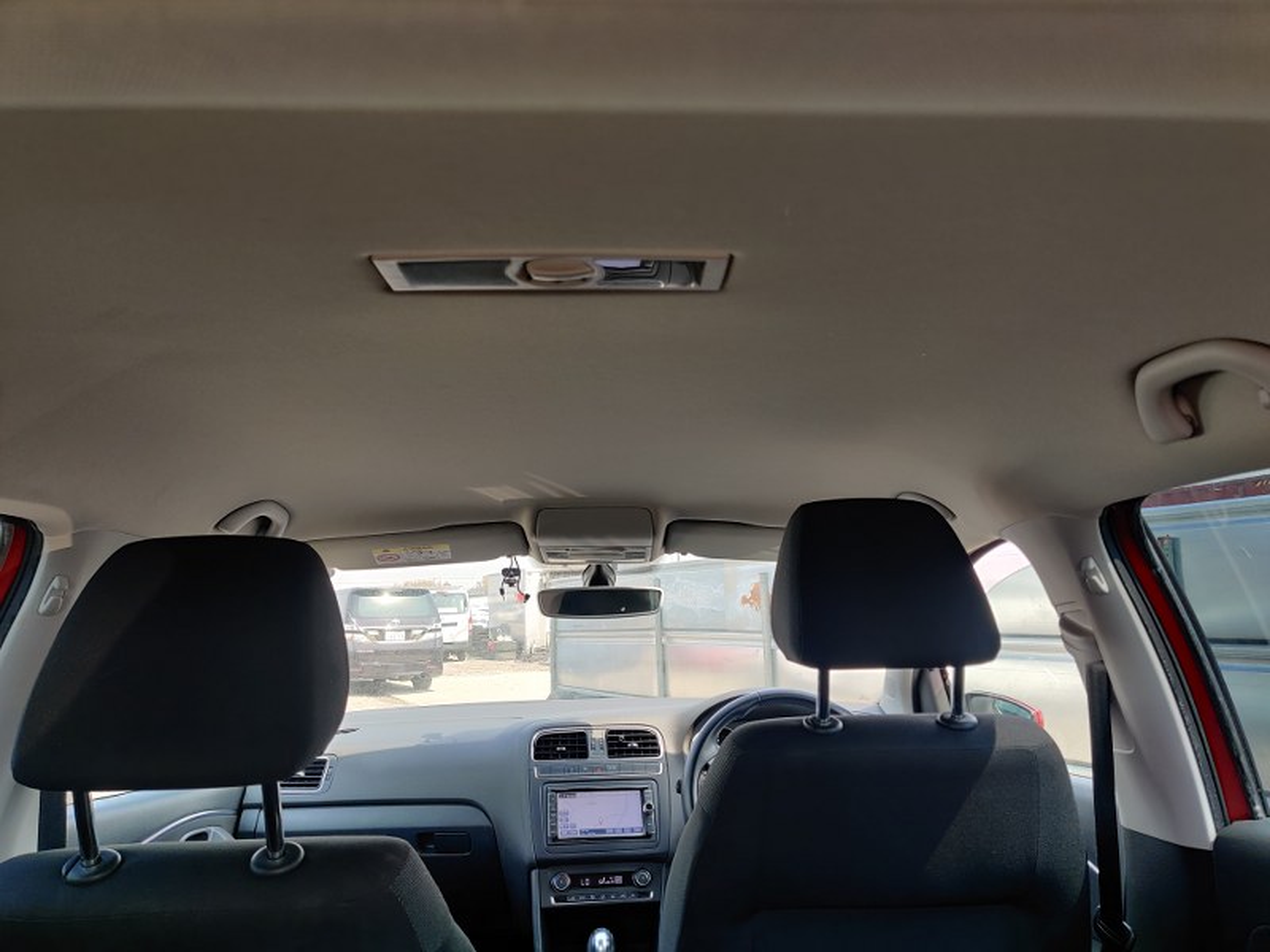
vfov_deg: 51.4
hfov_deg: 65.3
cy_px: 476
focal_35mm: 27
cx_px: 635
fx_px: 991
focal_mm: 4.75
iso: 100
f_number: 1.65
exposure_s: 1/106
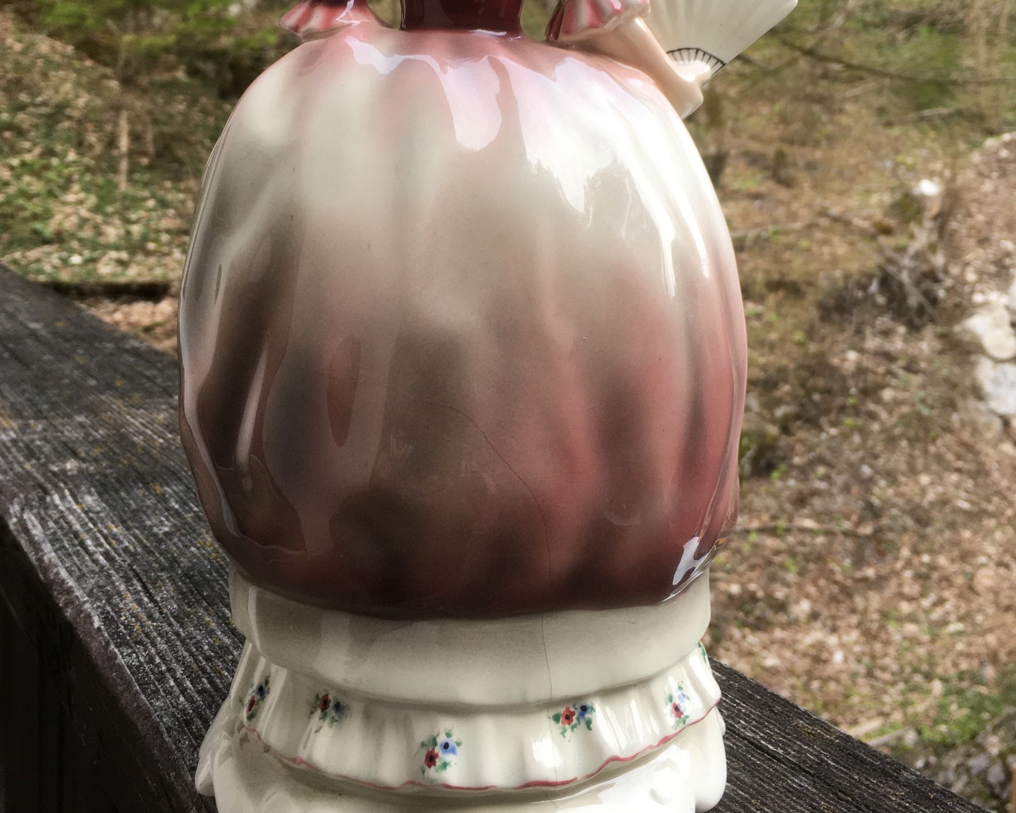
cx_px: 509
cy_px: 248
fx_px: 1143
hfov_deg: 47.9
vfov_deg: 38.5
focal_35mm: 38
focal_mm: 4.15
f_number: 2.2
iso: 40
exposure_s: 1/100
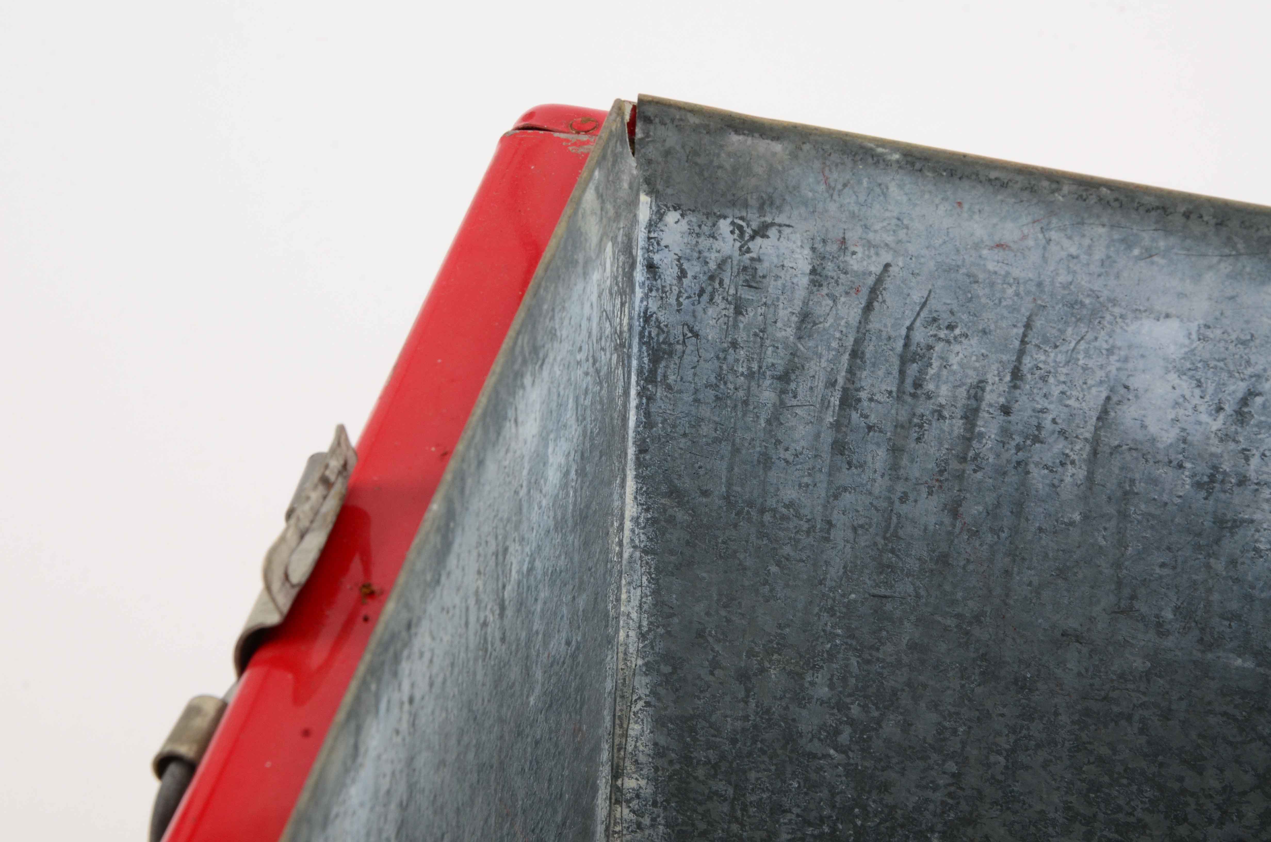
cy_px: 421
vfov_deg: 11.4
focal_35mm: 120
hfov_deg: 17.1
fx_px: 4228
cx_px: 636
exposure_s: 1/160
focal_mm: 80
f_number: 16
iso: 400
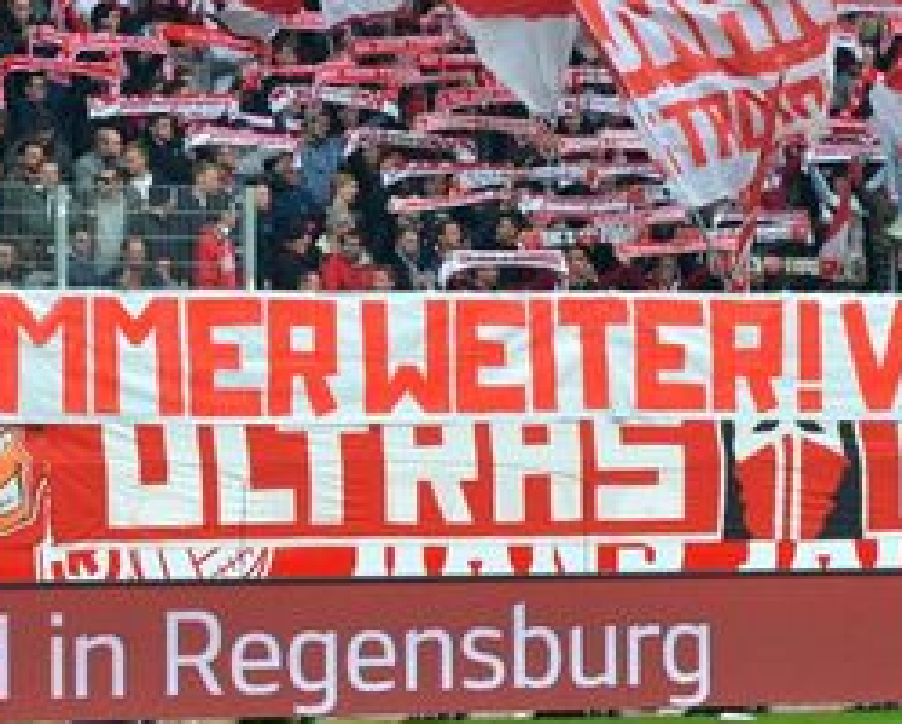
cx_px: 920
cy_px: 163
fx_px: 7914
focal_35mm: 296
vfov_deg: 5.2
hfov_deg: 6.5
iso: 800
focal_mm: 92
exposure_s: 1/1600
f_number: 6.3
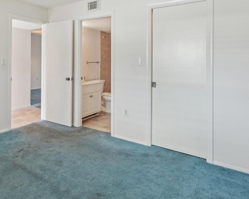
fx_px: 192
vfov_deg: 53.6
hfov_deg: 64.8
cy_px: 64
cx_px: 89
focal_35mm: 26
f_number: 8
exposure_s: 1/25
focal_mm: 14
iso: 400
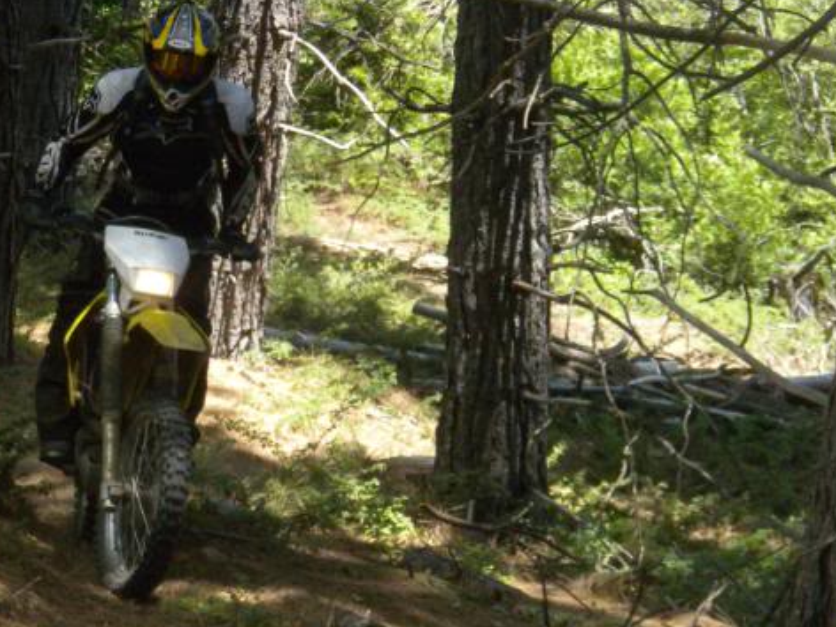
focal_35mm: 144
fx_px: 3478
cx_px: 179
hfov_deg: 13.6
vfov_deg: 10.3
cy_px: 464
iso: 361
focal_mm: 15
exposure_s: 1/476
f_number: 5.1
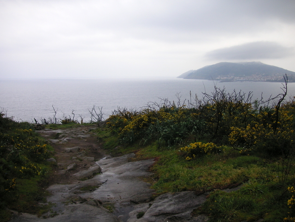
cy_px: 111
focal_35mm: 37
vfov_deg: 38.7
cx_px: 148
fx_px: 315
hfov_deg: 50.1
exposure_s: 1/180
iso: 50
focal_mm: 6.1
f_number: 6.7
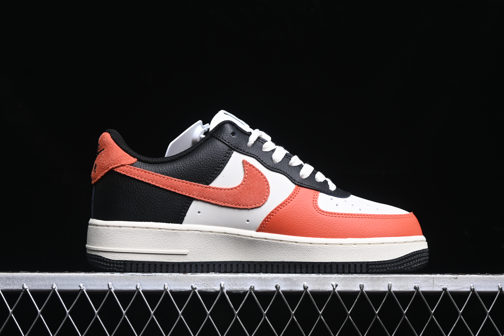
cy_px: 168
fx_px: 1050
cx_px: 252
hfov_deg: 27.0
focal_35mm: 75
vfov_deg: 18.2
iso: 160
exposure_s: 1/60
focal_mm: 50
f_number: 6.3
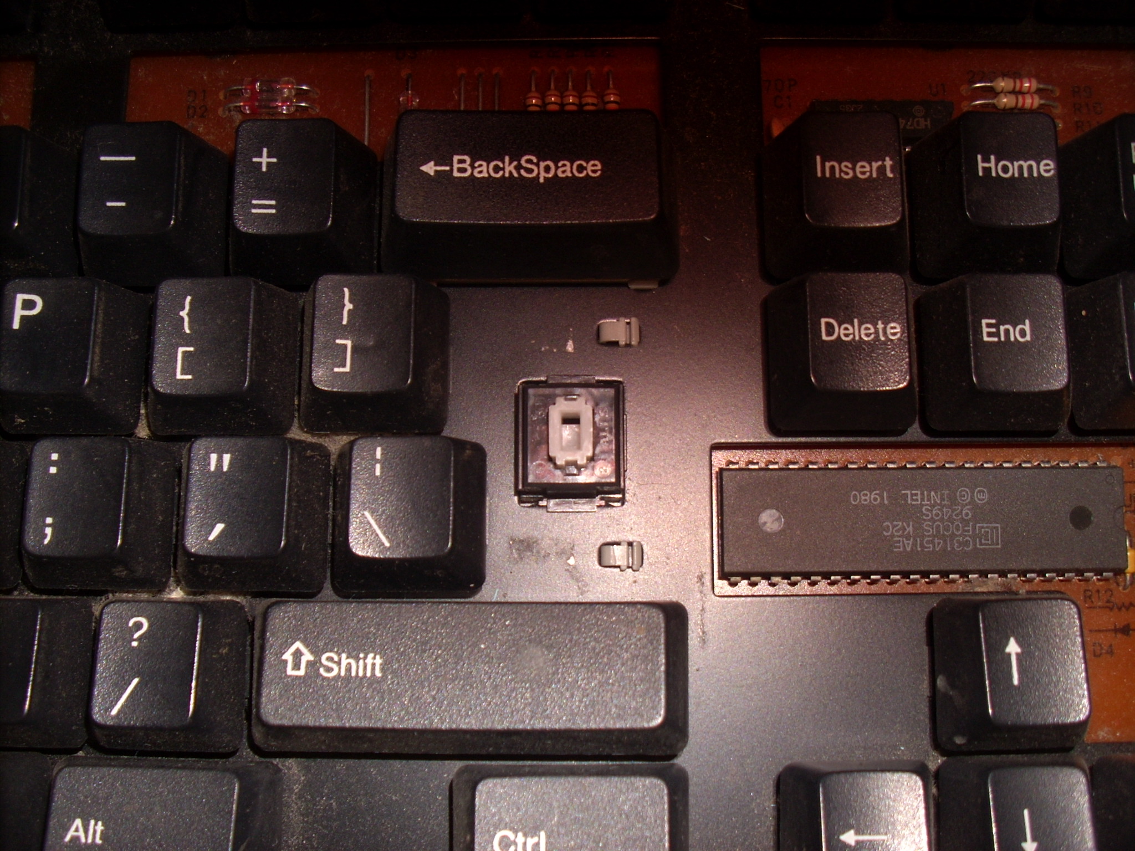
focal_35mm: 37
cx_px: 568
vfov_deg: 38.7
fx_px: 1213
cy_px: 426
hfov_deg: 50.1
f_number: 2.8
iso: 64
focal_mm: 6.2
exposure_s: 1/60
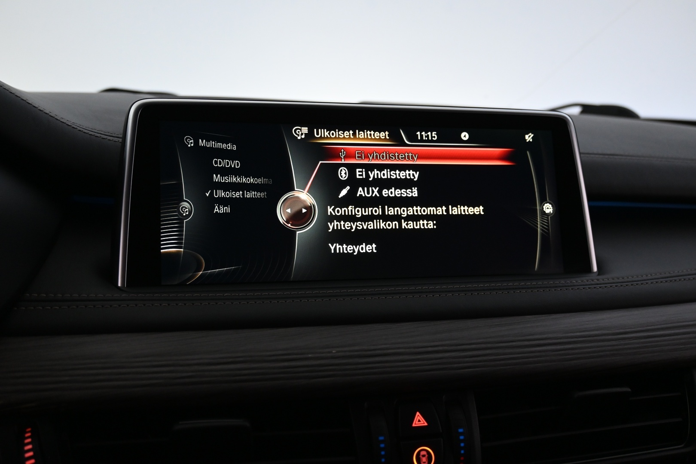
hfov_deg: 55.1
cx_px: 348
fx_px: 667
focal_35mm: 34
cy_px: 232
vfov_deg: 38.4
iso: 1250
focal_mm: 23
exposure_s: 1/40
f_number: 4.2
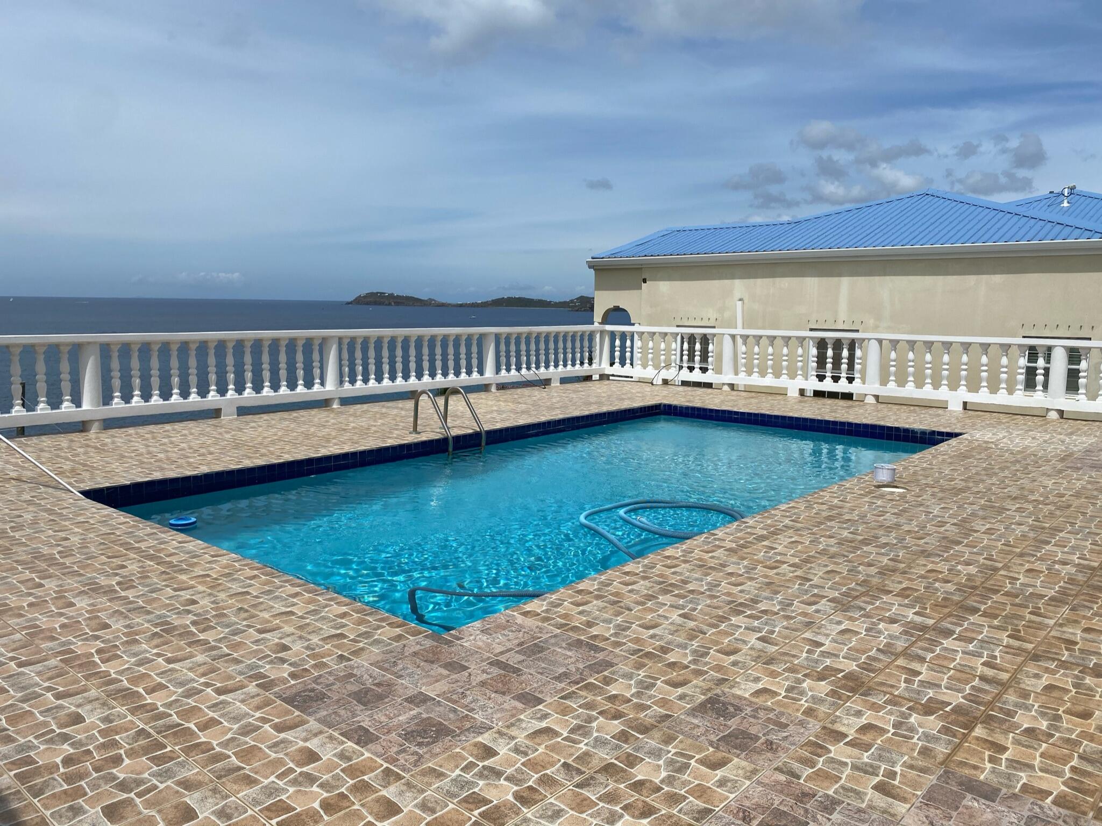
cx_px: 551
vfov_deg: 53.0
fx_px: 828
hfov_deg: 67.3
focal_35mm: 26
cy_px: 413
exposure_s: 1/7194
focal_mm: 4.25
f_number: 1.8
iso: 32
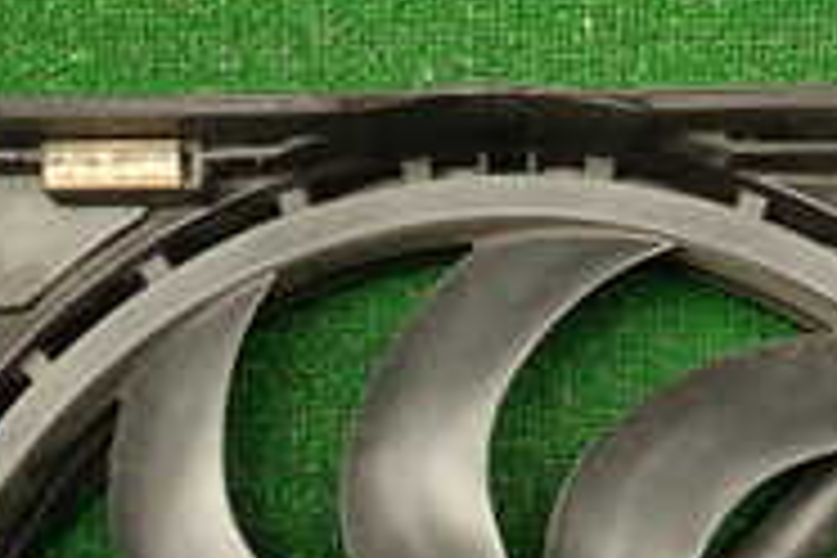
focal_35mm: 84
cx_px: 562
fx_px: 1953
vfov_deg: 14.9
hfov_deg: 24.1
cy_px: 878
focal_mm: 4.5
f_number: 2
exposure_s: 1/60
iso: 100
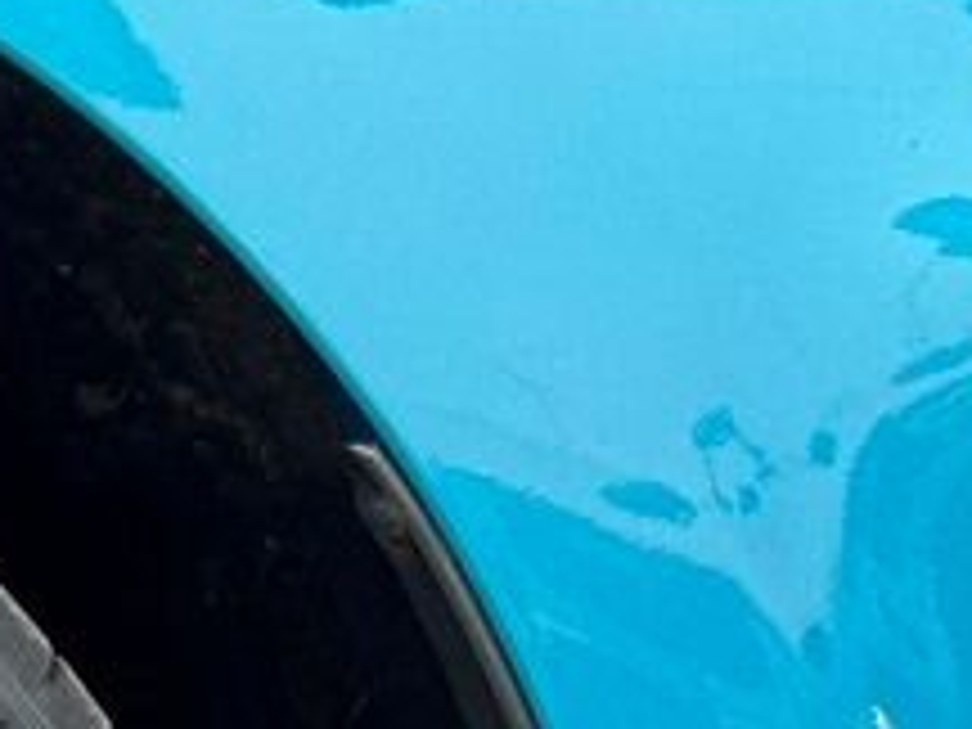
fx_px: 3201
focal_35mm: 114
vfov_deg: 11.5
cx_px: -1282
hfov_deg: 13.3
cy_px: 1526
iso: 80
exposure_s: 1/307
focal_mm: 6.76
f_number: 1.78
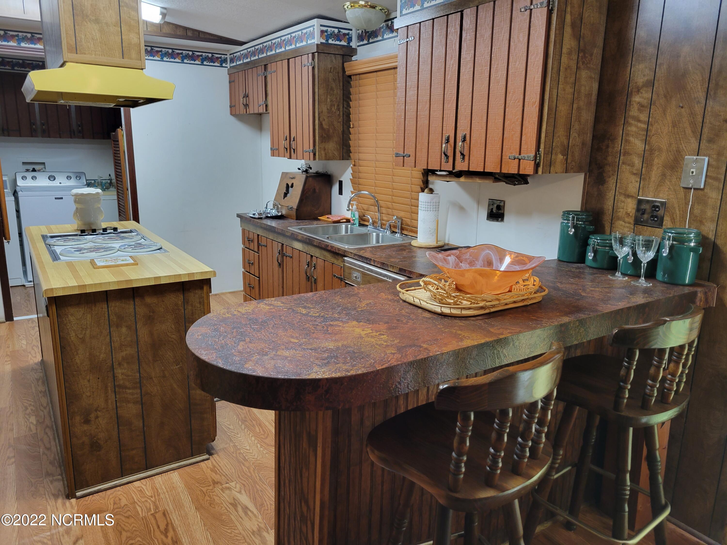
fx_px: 546
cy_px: 272
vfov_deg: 53.1
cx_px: 364
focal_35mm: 26
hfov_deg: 67.3
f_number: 1.8
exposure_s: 1/40
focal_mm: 5.4
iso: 250
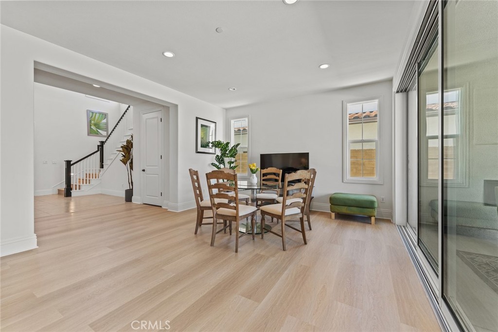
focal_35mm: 14
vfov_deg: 81.2
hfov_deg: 104.2
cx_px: 249
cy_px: 166
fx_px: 194
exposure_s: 1/15
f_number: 6.3
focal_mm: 14
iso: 400
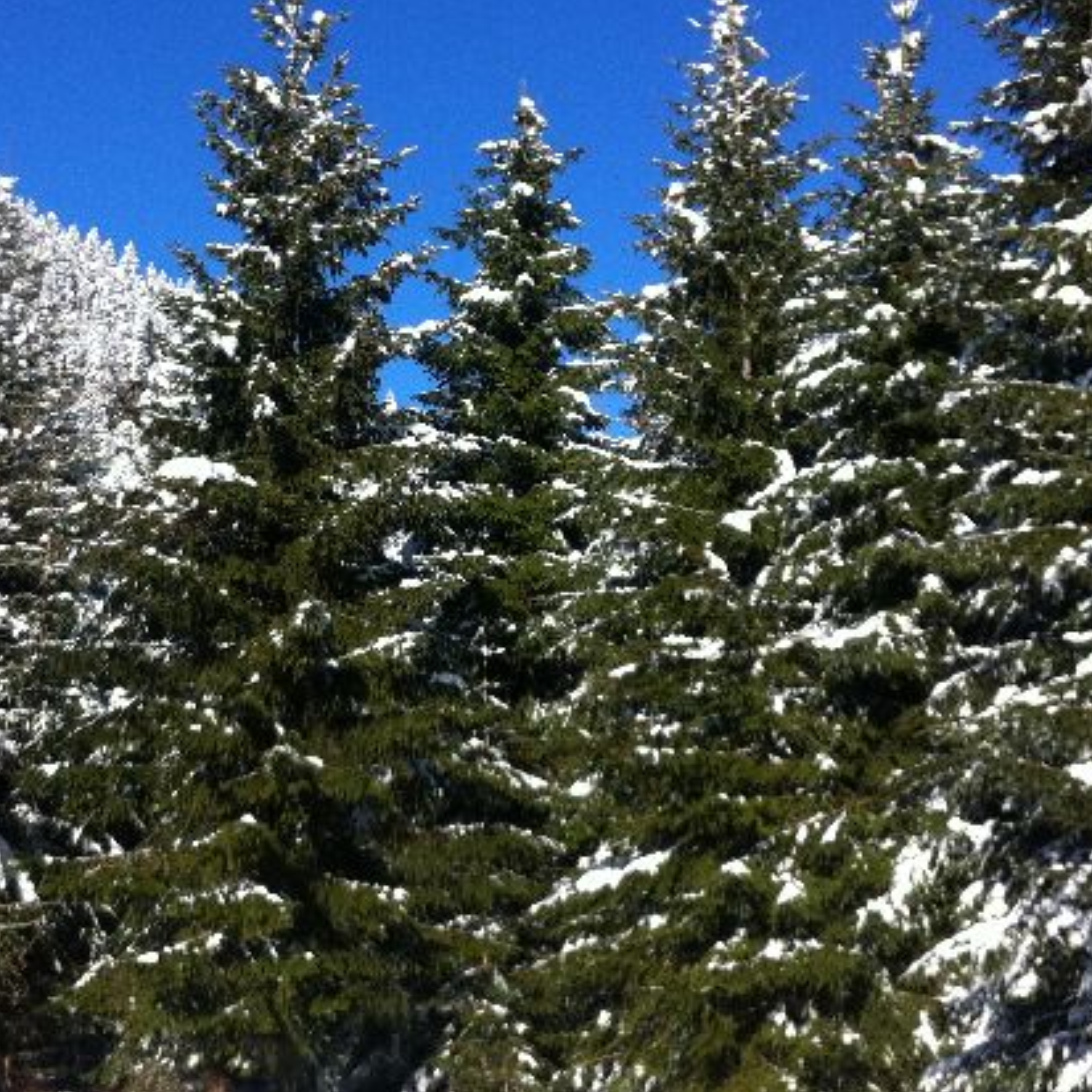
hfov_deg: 28.6
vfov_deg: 28.6
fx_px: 2141
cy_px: 579
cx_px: 453
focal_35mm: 60
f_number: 2.8
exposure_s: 1/1257
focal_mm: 3.85
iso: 80
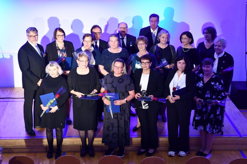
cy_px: 82
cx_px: 124
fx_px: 515
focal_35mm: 75
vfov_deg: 18.2
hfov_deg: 27.0
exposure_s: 1/60
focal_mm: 50
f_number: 4
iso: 640
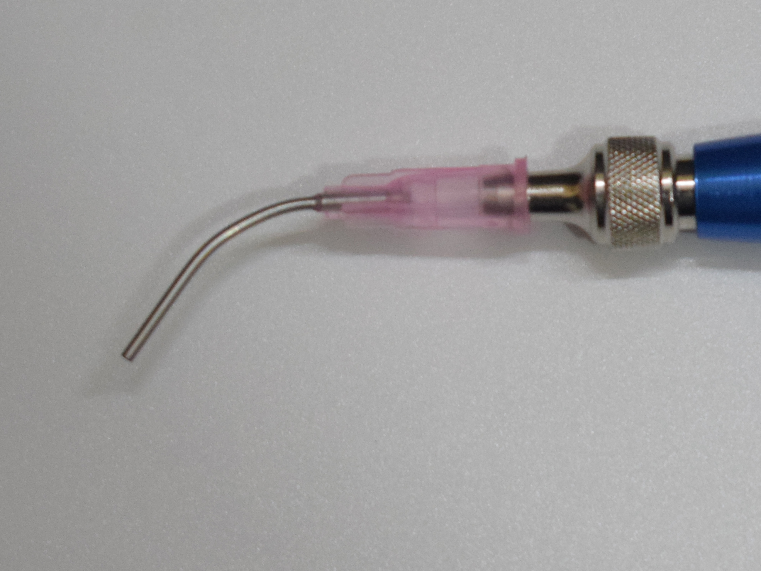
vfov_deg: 6.2
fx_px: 5308
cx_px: 1137
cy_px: 243
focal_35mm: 241
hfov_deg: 8.0
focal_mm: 55
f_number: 5.6
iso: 1600
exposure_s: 1/60
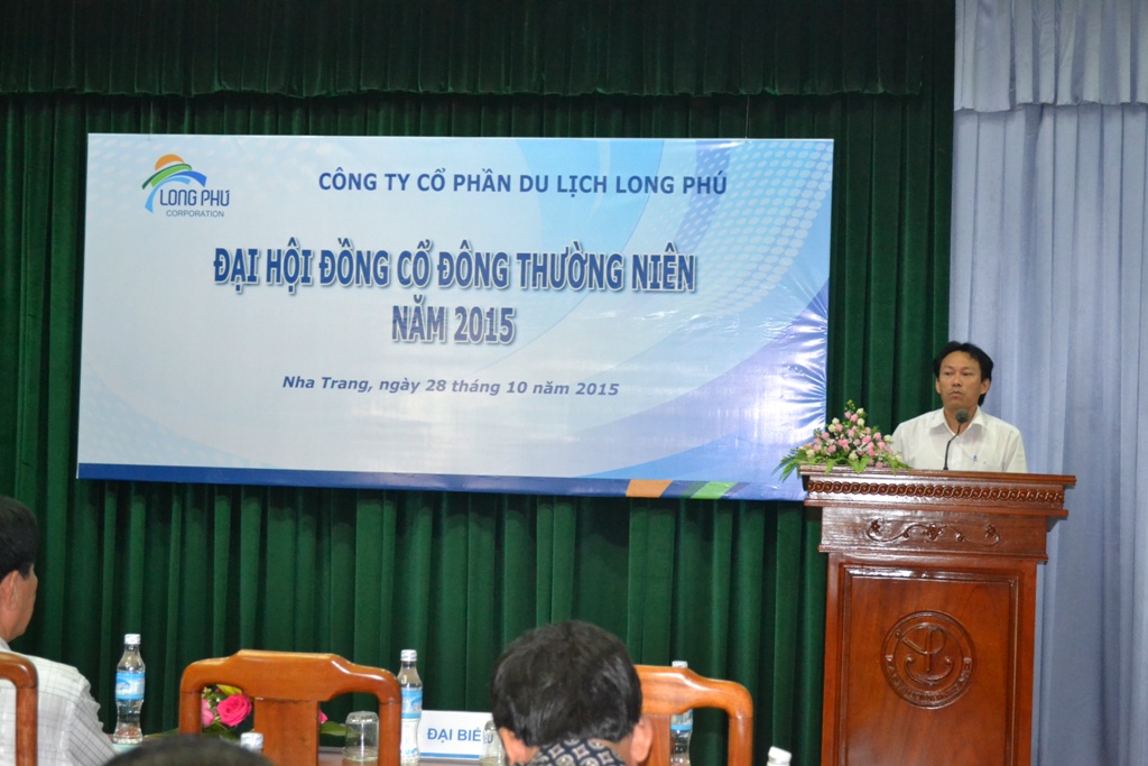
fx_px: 1913
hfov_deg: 33.4
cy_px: 383
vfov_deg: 22.6
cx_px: 574
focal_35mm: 60
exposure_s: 1/60
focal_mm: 40
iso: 3200
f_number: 5.3
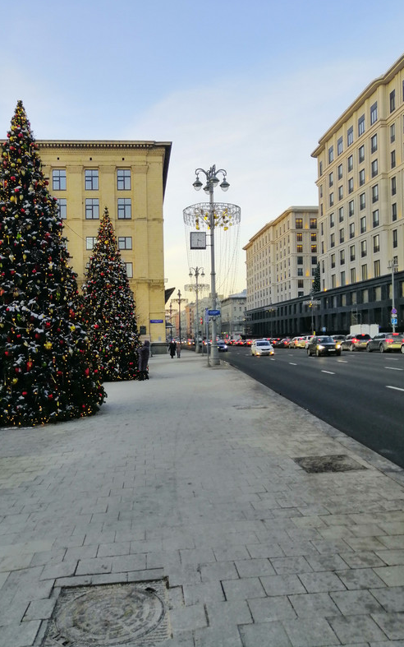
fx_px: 493
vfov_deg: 66.5
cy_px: 326
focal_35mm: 28
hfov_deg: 44.4
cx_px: 172
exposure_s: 1/90
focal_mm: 3.96
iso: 50
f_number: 1.8
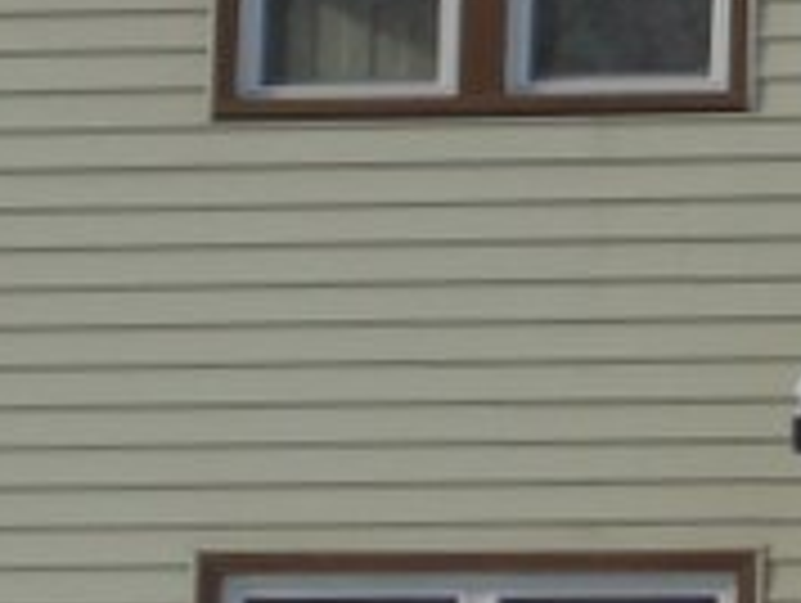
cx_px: 1094
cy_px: 382
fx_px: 4263
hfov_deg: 10.5
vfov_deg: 8.1
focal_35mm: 184
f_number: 3.6
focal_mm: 7.4
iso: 80
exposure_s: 1/1000
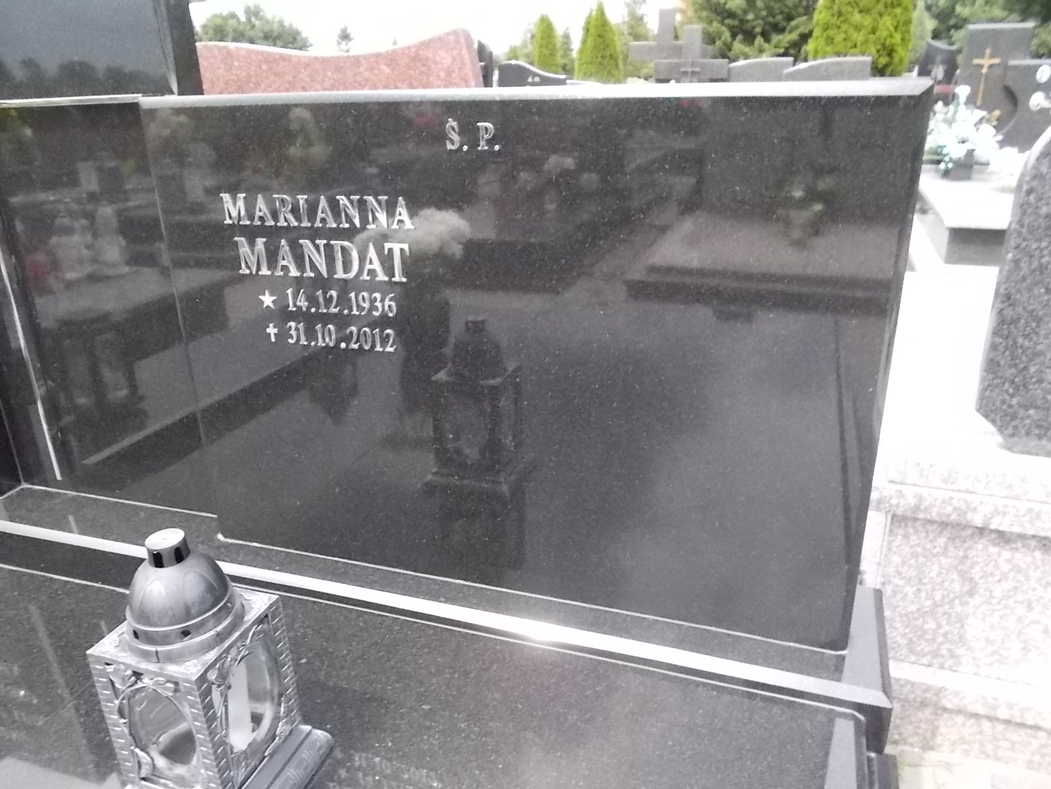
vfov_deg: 53.1
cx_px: 526
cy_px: 394
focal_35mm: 26
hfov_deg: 67.3
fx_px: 789
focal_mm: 4.6
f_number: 8
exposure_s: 1/125
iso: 400
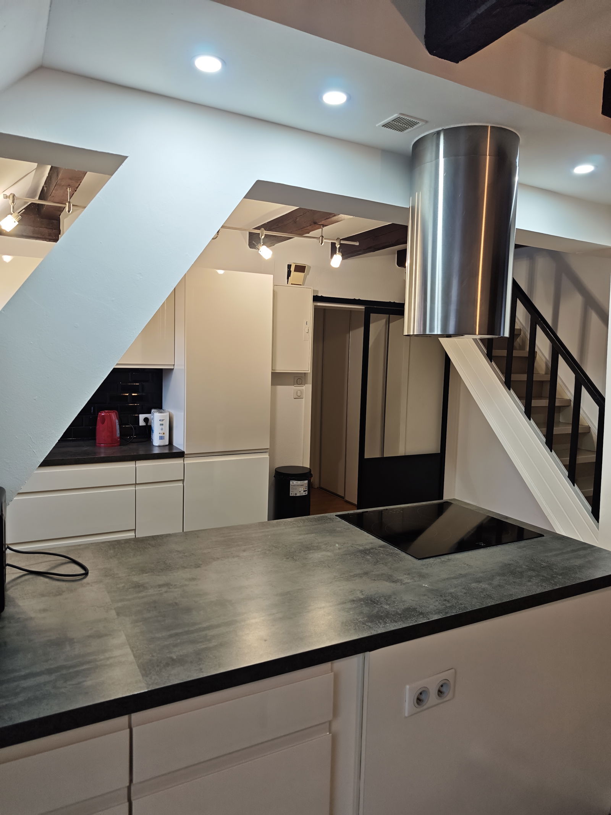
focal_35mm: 23
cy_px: 408
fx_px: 541
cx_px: 306
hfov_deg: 58.9
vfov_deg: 73.9
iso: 100
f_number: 1.62
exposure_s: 1/100
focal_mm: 6.55
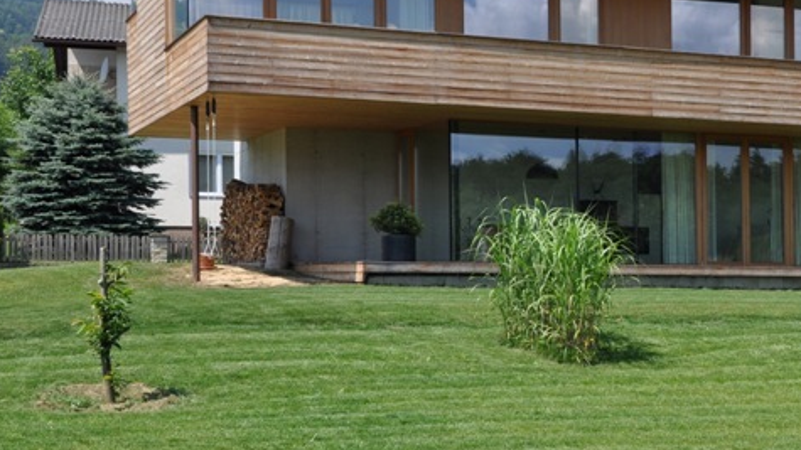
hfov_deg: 27.9
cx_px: 664
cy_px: 99
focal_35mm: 74
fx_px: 1571
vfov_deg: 16.2
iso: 200
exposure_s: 1/320
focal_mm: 28
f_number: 9
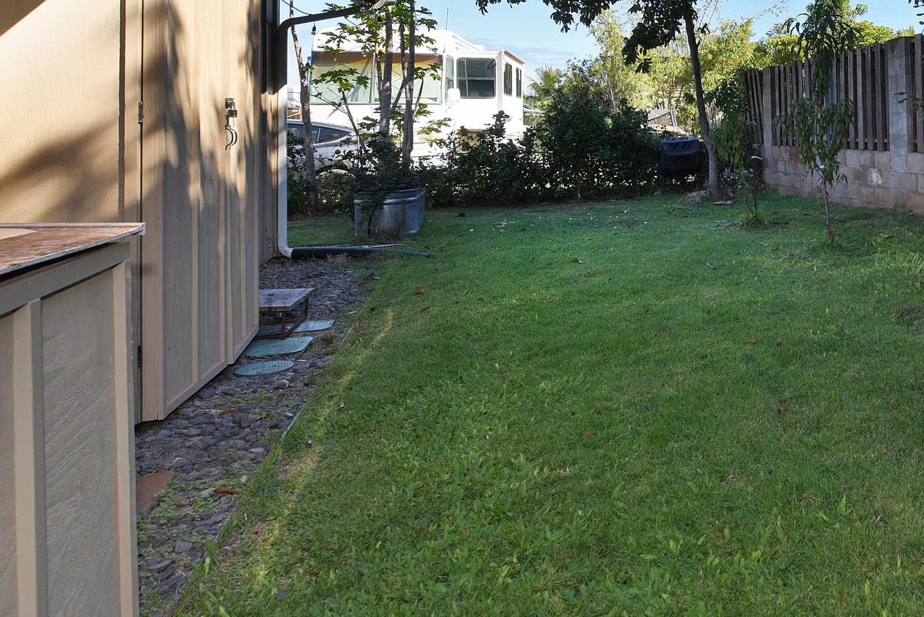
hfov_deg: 50.5
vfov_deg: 41.9
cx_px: 917
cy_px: 134
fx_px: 770
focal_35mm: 30
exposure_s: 1/125
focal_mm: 15
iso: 160
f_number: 5.6
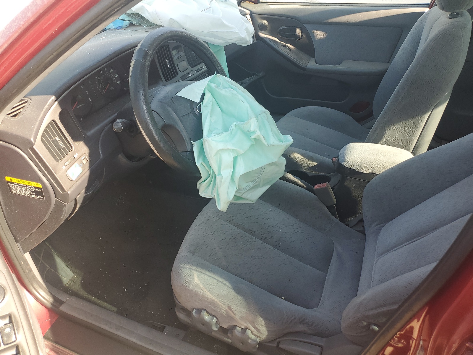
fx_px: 355
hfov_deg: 67.3
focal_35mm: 26
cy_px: 178
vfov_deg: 53.1
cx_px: 236
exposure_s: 1/294
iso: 50
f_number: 1.5
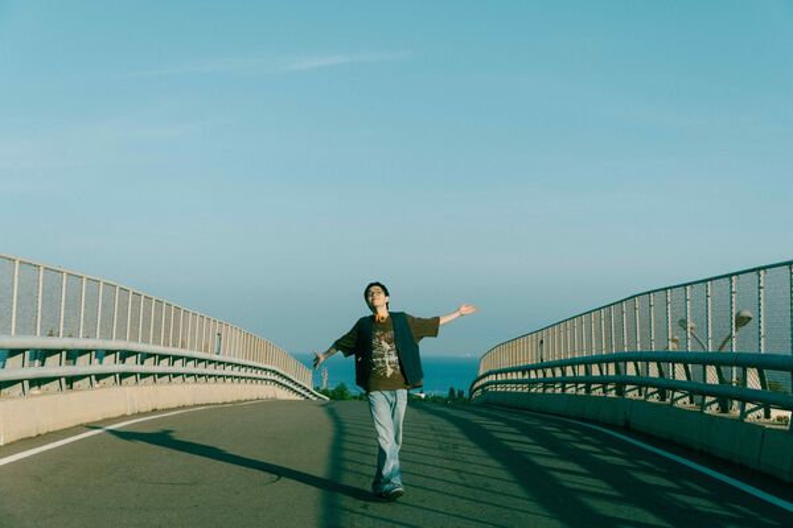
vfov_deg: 27.3
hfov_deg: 40.0
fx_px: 1090
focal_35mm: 50
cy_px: 264
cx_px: 396
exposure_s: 1/640
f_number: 5
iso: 100
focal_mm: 33
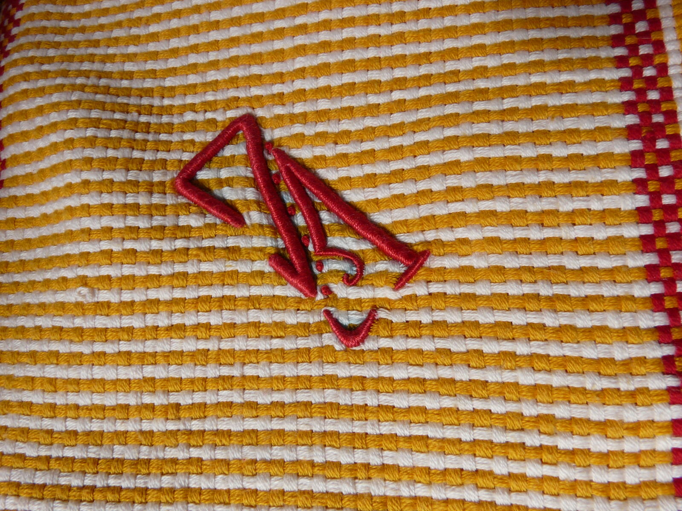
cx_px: 341
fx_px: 552
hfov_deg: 63.4
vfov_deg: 49.7
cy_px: 256
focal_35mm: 28
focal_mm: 4.6
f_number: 5.6
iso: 100
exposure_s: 1/50
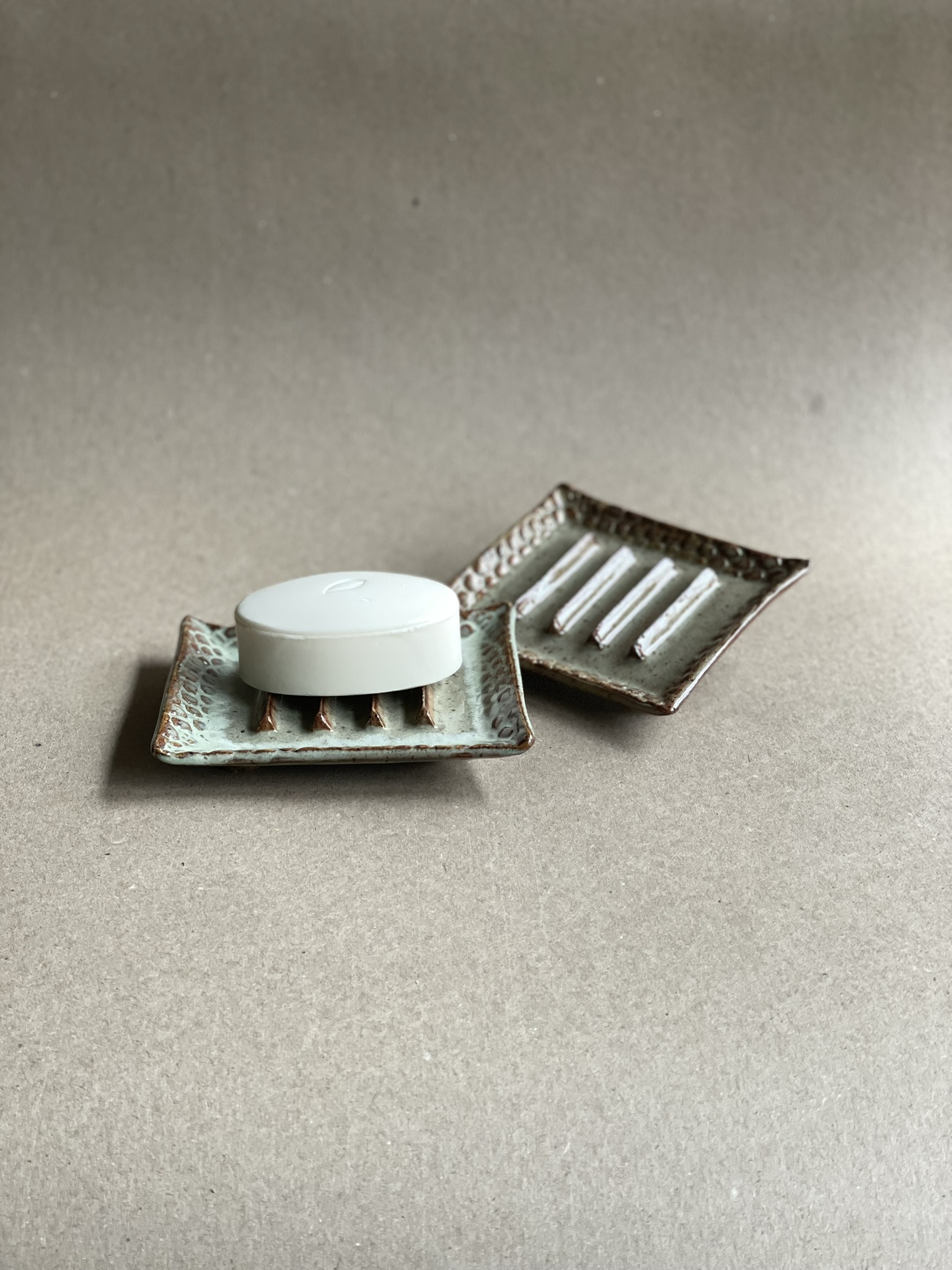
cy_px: 635
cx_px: 476
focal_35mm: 52
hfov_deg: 28.0
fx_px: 1907
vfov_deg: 36.8
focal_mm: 6
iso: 160
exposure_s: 1/122
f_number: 2
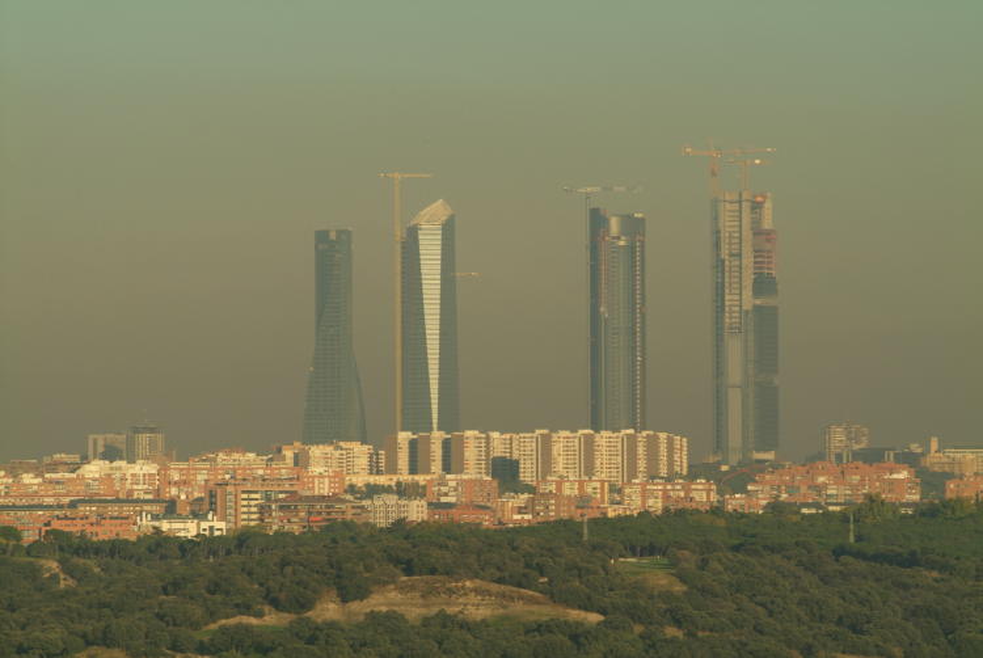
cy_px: 329
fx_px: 8201
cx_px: 492
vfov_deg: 4.6
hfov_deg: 6.9
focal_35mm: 300
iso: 100
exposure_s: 1/125
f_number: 9.5
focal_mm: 200
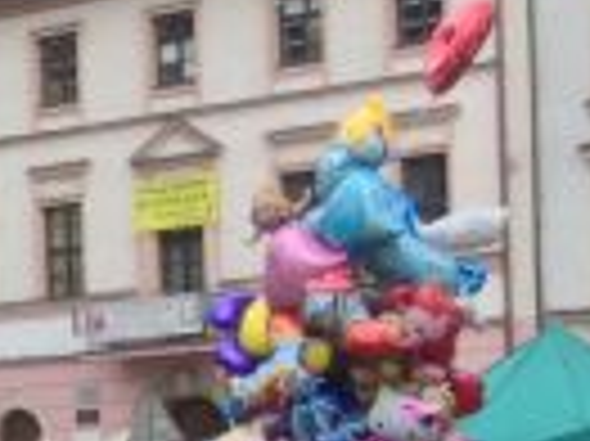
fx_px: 3627
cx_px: -878
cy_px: 711
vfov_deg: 6.8
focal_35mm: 213
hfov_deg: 8.4
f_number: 2.4
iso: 50
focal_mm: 4.28
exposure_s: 1/351
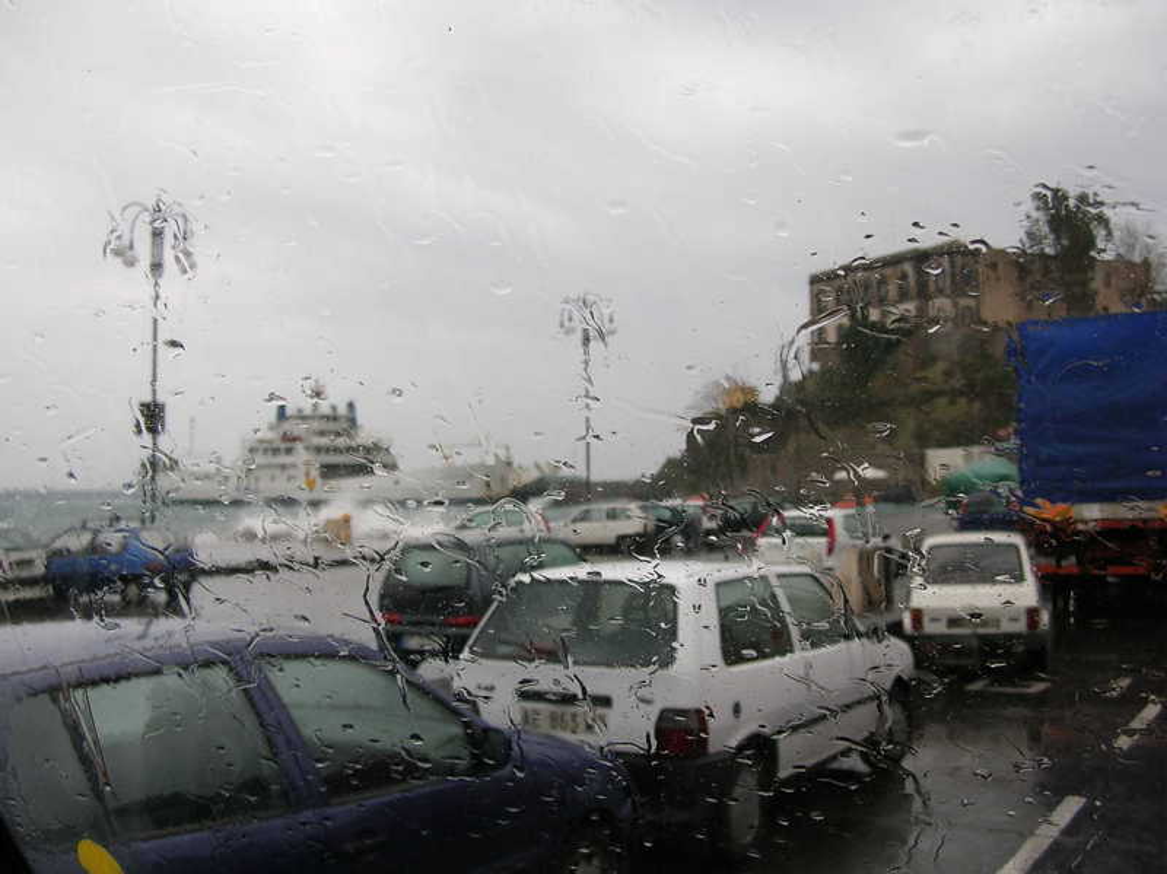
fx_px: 1213
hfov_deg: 51.4
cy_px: 437
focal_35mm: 36
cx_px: 584
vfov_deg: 39.6
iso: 50
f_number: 2.7
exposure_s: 1/104
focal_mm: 6
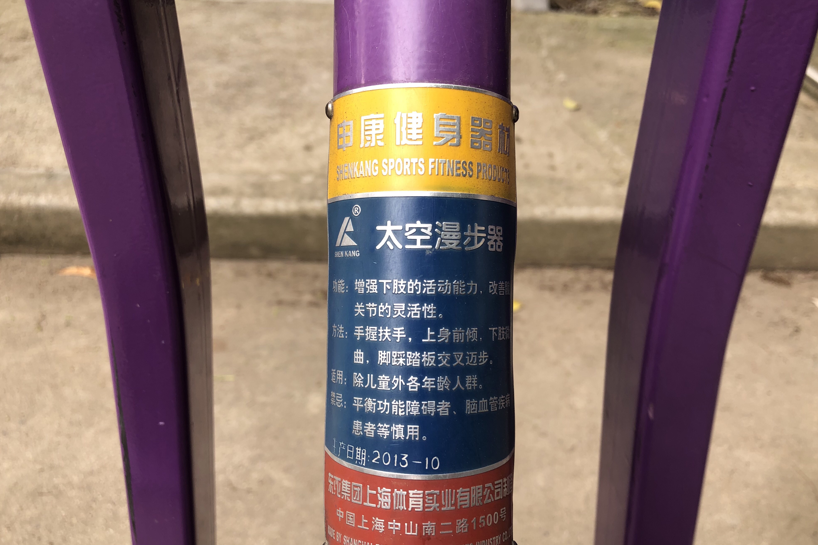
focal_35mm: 30
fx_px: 682
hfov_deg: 61.9
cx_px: 420
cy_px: 275
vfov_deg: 43.6
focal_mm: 4
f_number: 1.8
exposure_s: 1/120
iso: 25
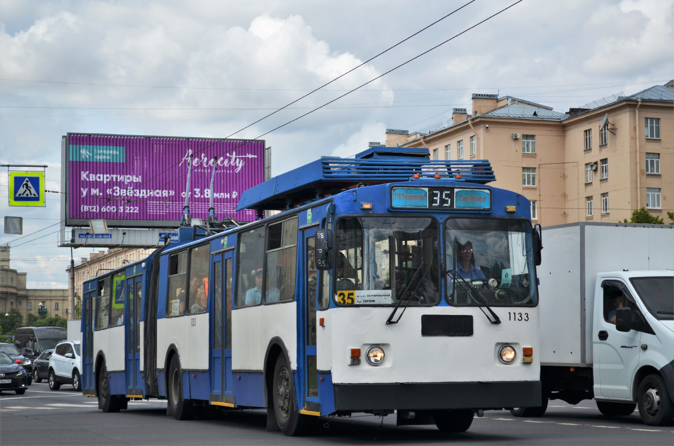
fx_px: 1541
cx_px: 337
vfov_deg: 16.5
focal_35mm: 82
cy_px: 223
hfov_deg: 24.7
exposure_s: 1/800
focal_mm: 55
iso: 100
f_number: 5.6
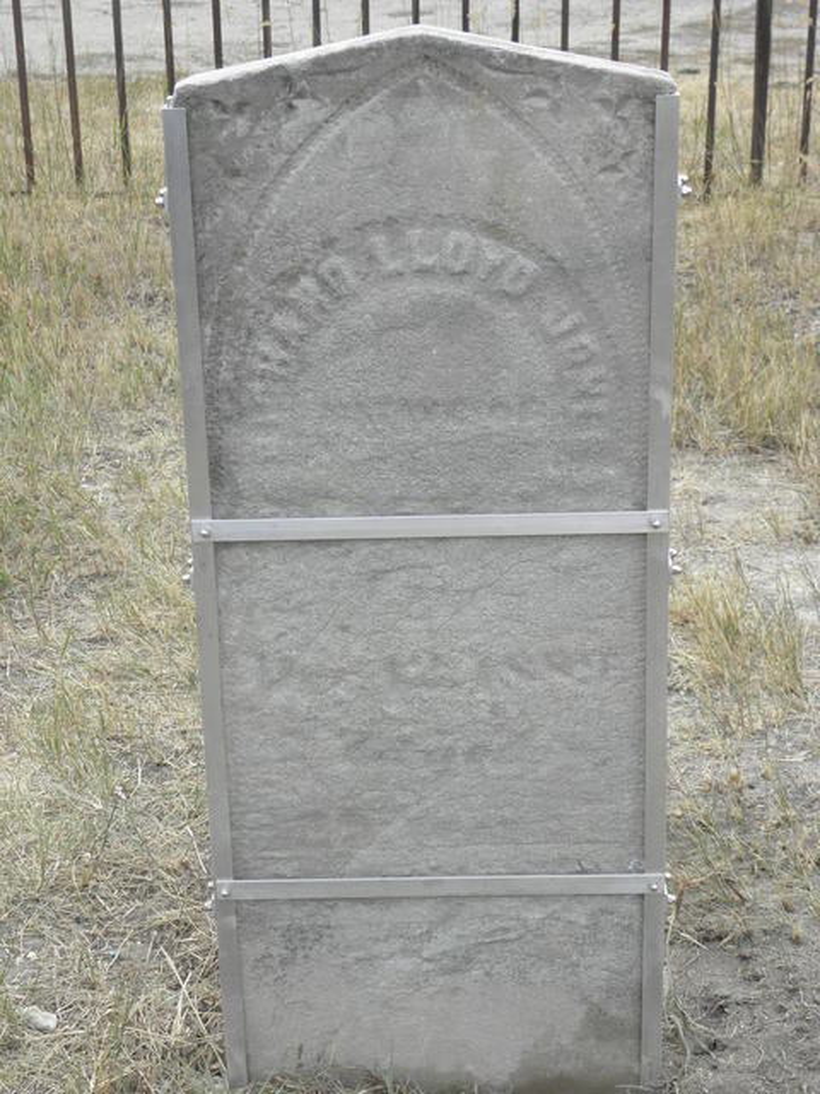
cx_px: 410
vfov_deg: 29.4
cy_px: 547
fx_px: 2085
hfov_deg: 22.3
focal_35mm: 66
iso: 64
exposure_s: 1/80
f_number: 3.7
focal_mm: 11.76
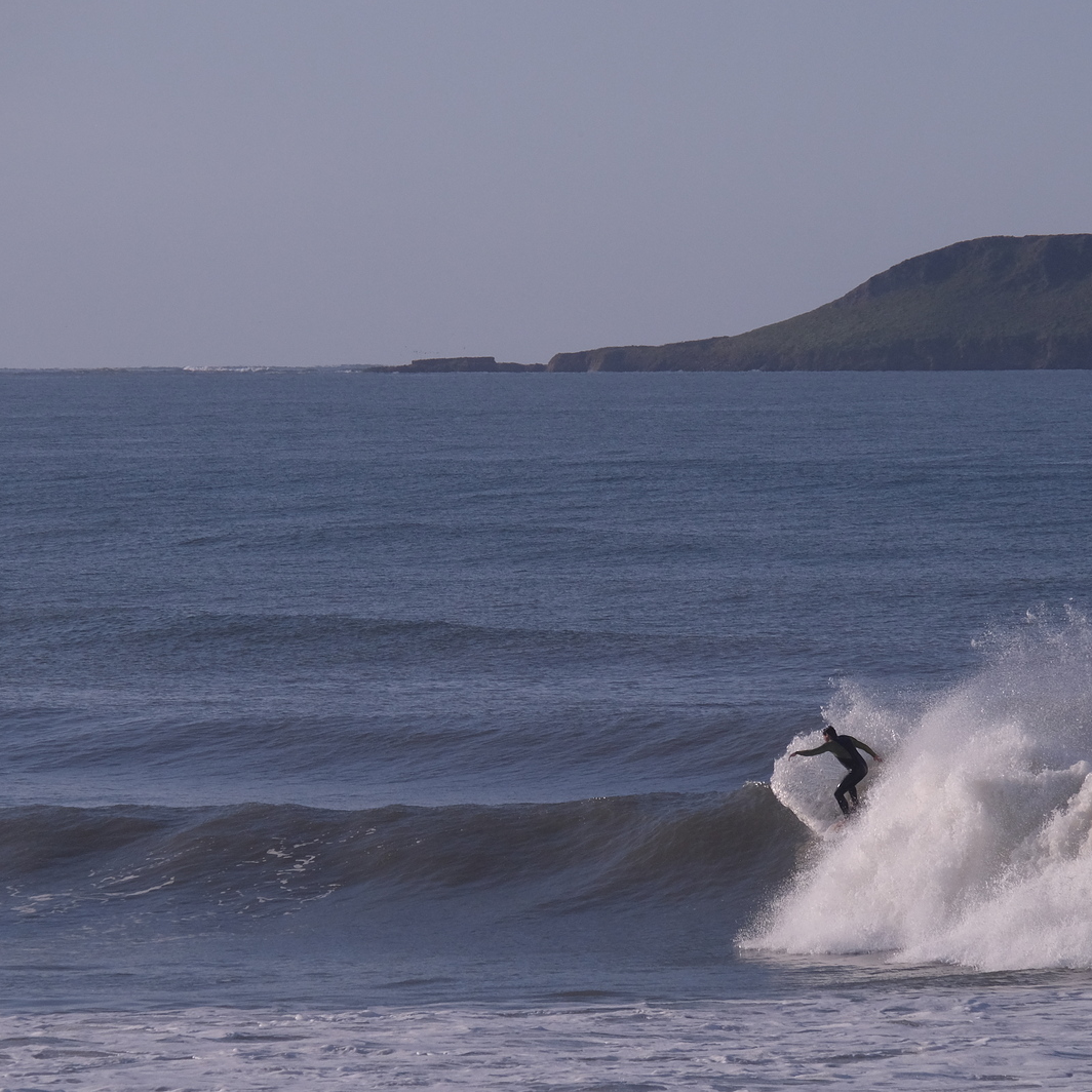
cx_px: 574
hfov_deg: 4.0
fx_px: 15739
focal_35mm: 441
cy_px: 545
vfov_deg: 4.0
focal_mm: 230
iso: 800
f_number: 11
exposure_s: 1/2000
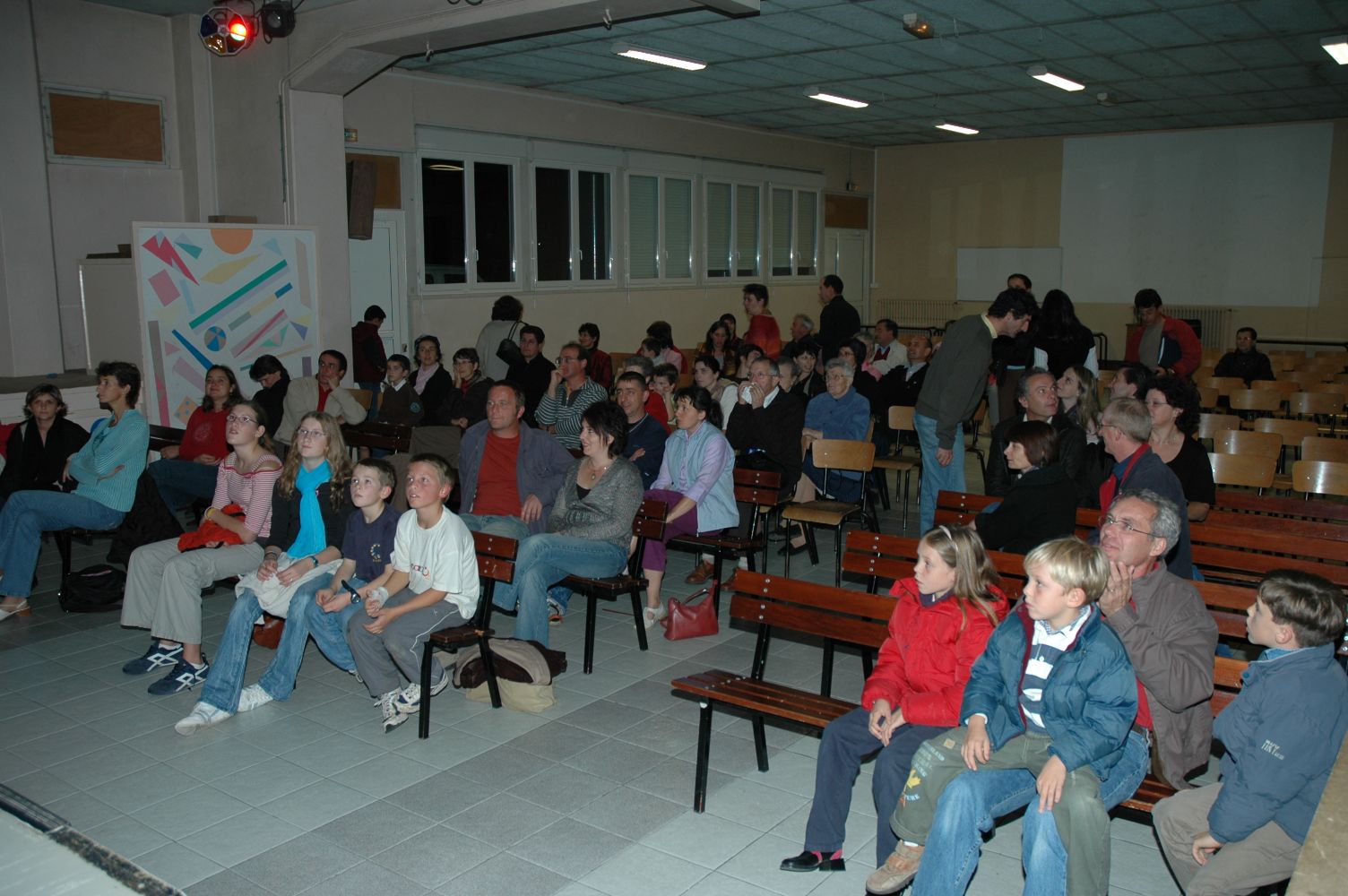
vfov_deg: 39.9
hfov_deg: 57.3
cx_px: 674
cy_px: 448
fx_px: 1235
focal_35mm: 33
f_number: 4
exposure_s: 1/60
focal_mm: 22
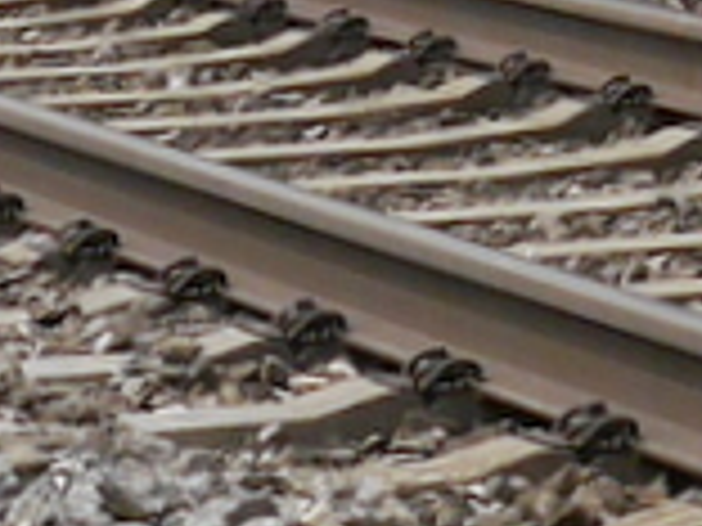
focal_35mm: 231
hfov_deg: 8.6
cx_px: 526
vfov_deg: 5.9
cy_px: -1198
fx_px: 4685
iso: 160
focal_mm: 15
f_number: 8
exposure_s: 1/400
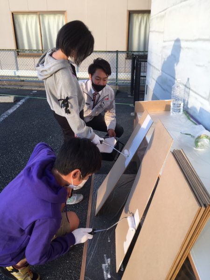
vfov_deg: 61.7
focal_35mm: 29
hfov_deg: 48.2
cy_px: 140
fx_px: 235
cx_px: 105
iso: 25
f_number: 2.2
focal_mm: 4.15
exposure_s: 1/120
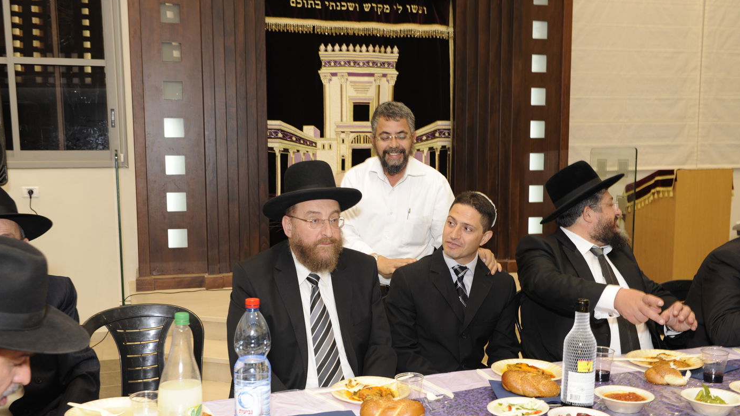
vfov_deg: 29.7
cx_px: 370
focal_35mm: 40
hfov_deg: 50.5
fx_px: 785
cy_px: 239
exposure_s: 1/80
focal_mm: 38
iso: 800
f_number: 5.6
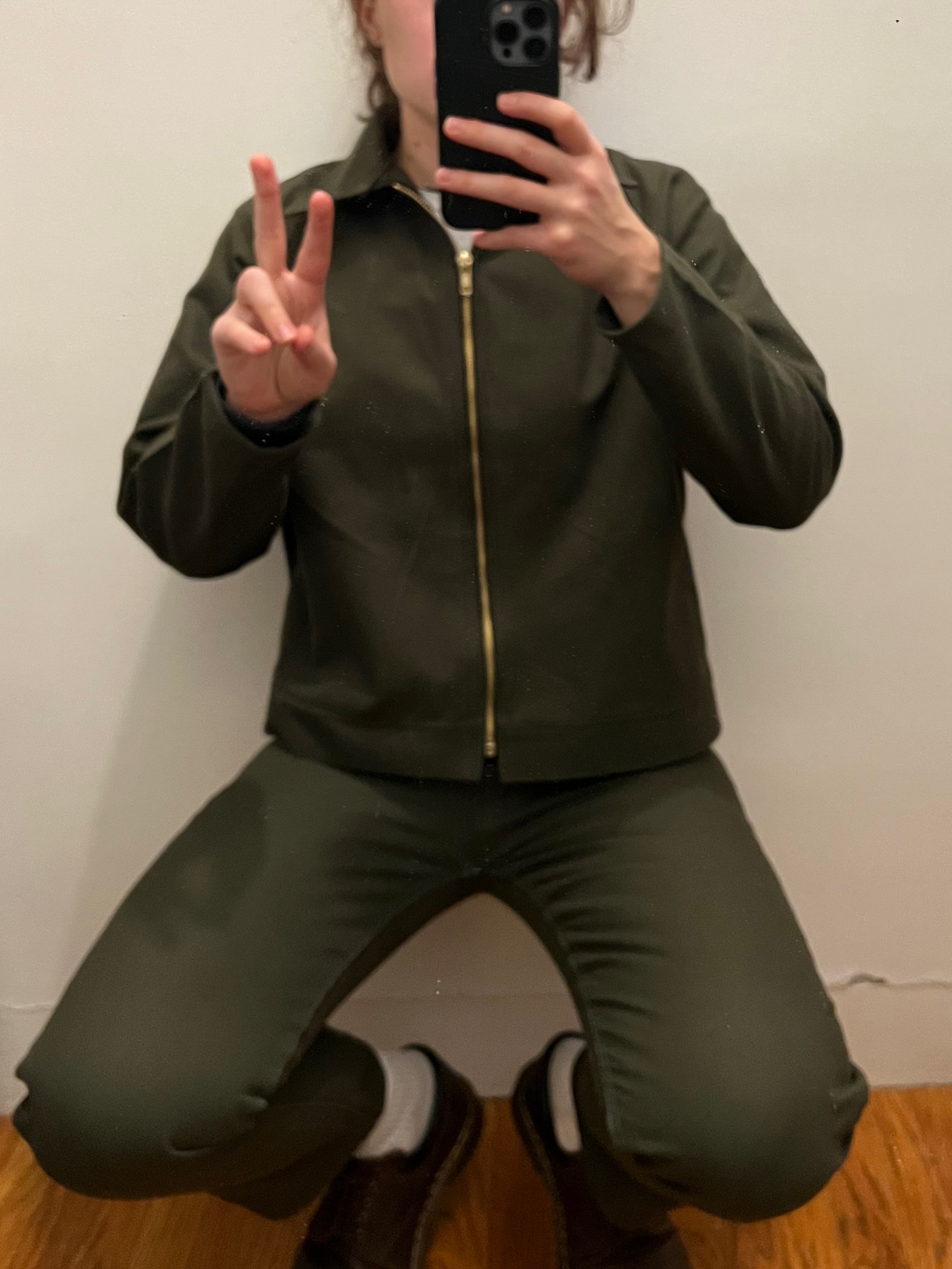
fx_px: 1394
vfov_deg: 48.4
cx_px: 598
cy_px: 464
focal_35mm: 38
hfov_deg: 37.5
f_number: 1.5
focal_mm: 5.7
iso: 400
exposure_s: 1/40
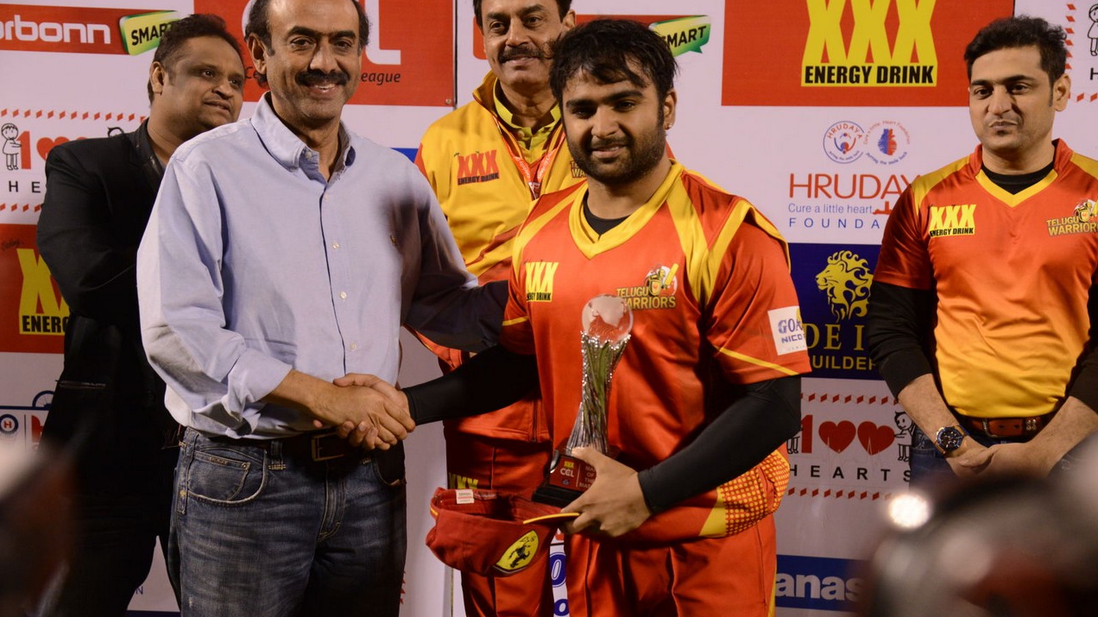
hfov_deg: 36.0
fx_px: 1688
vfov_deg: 20.7
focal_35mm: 58
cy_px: 309
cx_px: 551
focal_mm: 55
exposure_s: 1/160
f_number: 5
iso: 2500
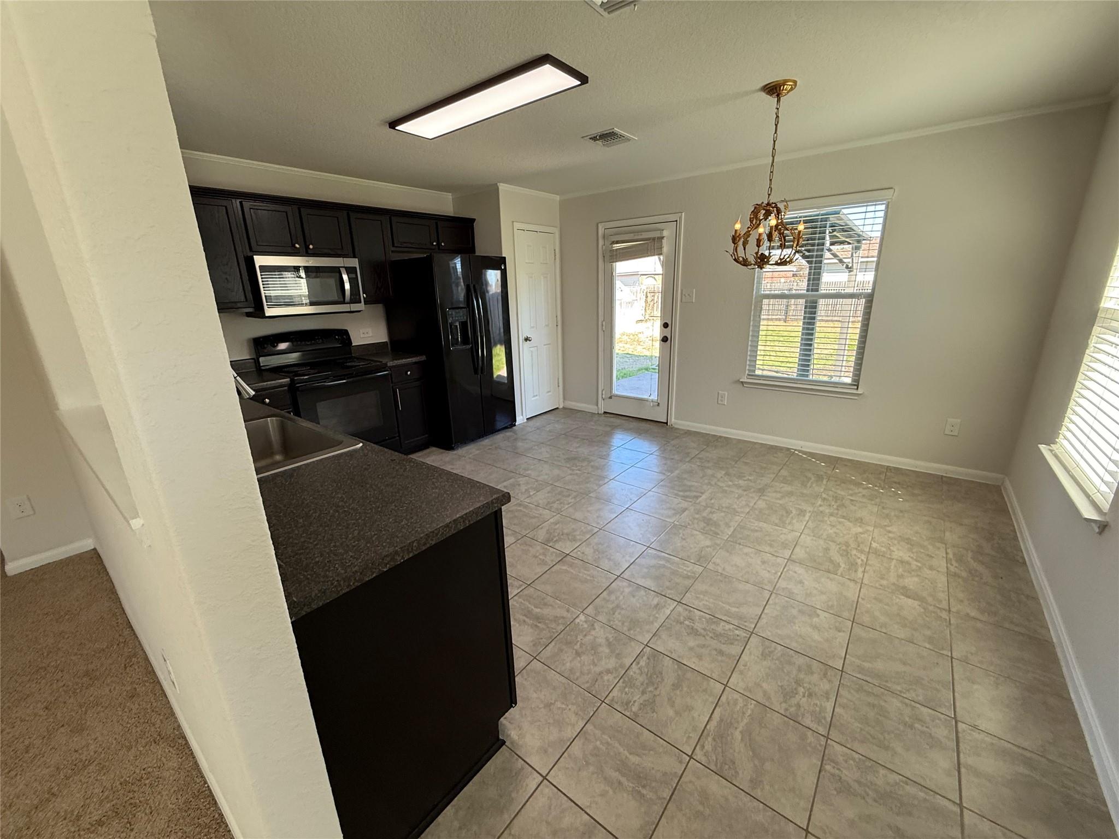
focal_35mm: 14
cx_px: 560
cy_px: 420
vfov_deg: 85.7
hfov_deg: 102.1
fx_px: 453
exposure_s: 1/120
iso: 125
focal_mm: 2.22
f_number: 2.2
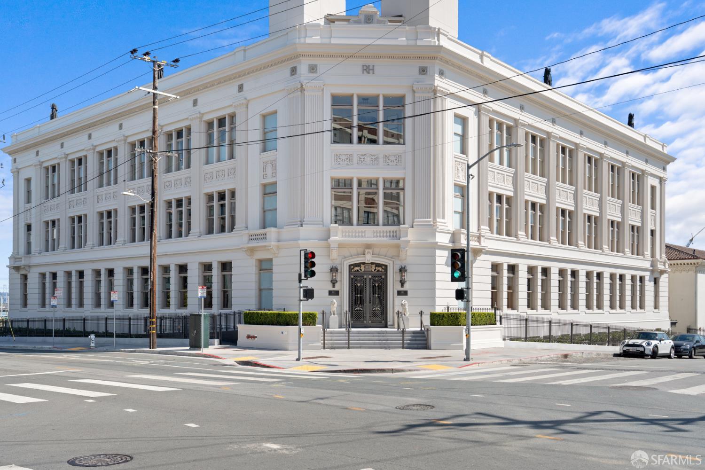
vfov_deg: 37.9
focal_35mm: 35
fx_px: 685
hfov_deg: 54.4
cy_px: 235
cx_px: 352
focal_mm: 35
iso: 100
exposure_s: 1/320
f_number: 8
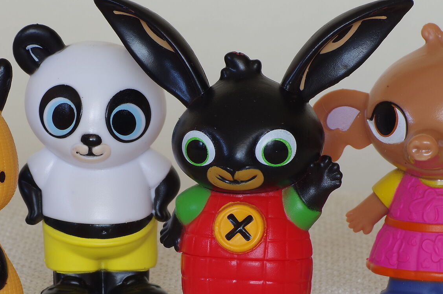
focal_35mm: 272
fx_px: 3345
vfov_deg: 5.0
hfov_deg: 7.6
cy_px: 212
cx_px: 145
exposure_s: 10
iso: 100
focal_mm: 85
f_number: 11
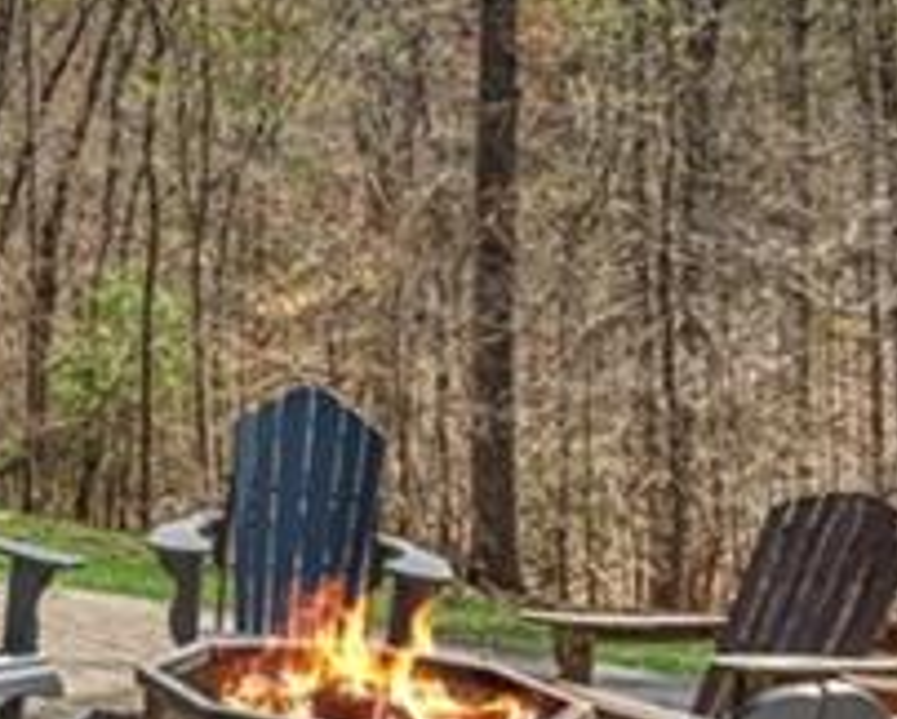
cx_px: -138
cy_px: 122
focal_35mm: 76
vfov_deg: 19.9
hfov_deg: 23.2
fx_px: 2020
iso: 100
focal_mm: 16
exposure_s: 1/200
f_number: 5.6
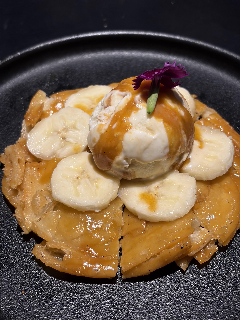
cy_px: 160
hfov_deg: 28.0
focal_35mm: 52
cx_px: 120
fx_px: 481
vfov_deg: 36.8
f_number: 1.6
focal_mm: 5.96
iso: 80
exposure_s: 1/50
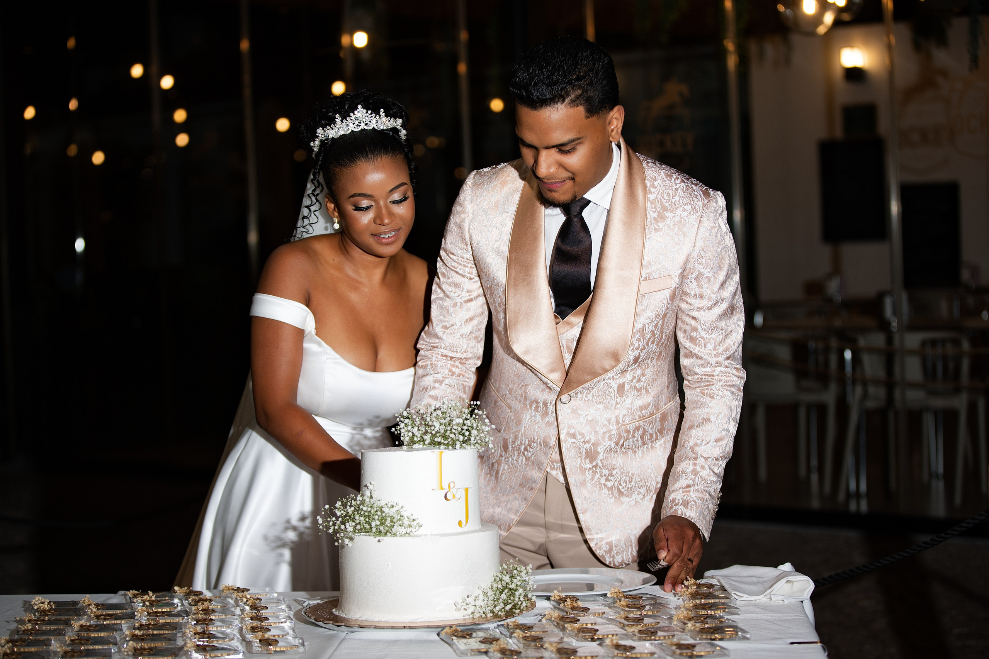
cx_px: 494
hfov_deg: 28.8
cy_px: 330
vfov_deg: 19.5
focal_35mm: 70
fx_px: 1923
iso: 200
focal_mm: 70
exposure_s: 1/160
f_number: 2.8
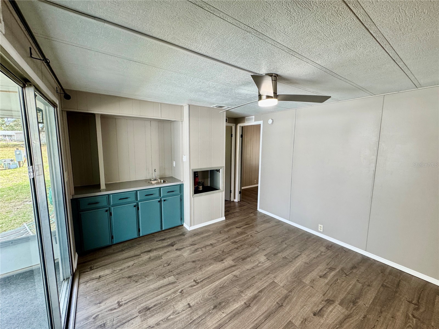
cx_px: 220
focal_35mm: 14
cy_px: 164
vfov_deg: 85.7
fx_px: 178
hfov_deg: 102.1
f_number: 2.2
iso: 160
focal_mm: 2.22
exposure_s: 1/120
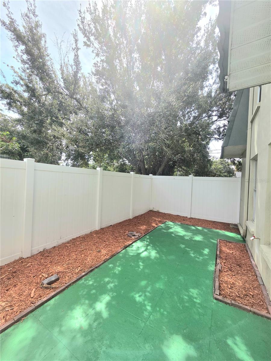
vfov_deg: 106.2
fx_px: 136
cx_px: 136
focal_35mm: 13
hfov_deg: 89.9
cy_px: 180
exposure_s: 1/2000
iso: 50
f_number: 2.2
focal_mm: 2.2
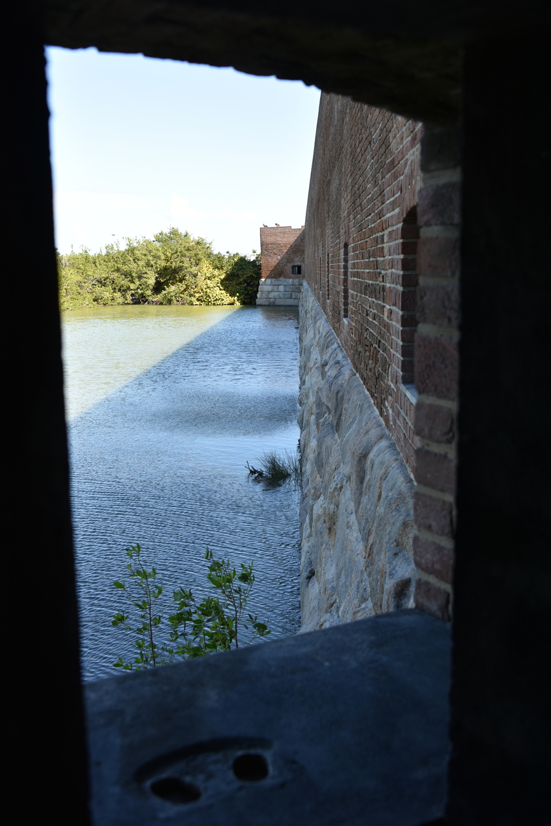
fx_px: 803
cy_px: 413
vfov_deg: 54.4
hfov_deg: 37.9
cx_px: 276
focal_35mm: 35
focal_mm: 35
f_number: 6.3
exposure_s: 1/160
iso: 100
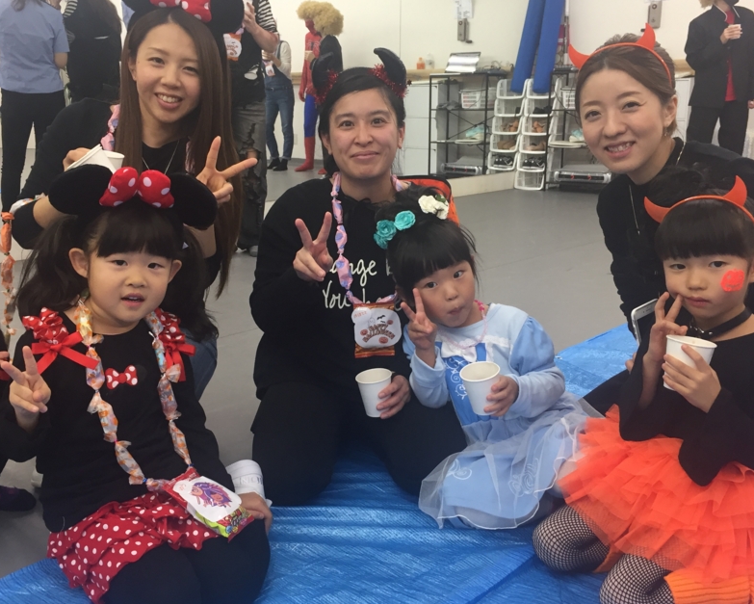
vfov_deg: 40.2
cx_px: 338
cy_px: 304
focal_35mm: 37
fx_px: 826
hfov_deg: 49.0
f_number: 2.2
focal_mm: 4.15
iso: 40
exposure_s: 1/33
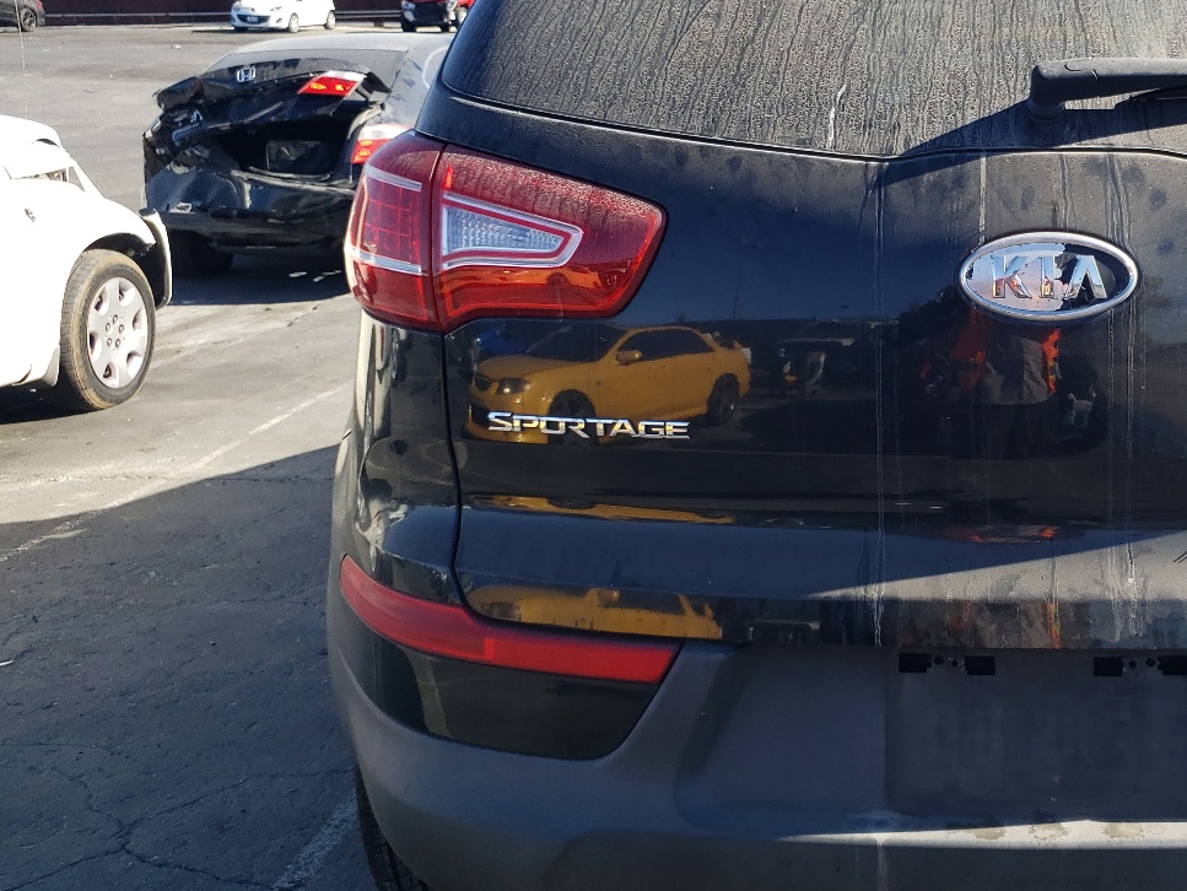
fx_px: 1475
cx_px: 966
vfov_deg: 33.6
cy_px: 377
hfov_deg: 41.7
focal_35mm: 43
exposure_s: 1/1111
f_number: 1.5
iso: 50
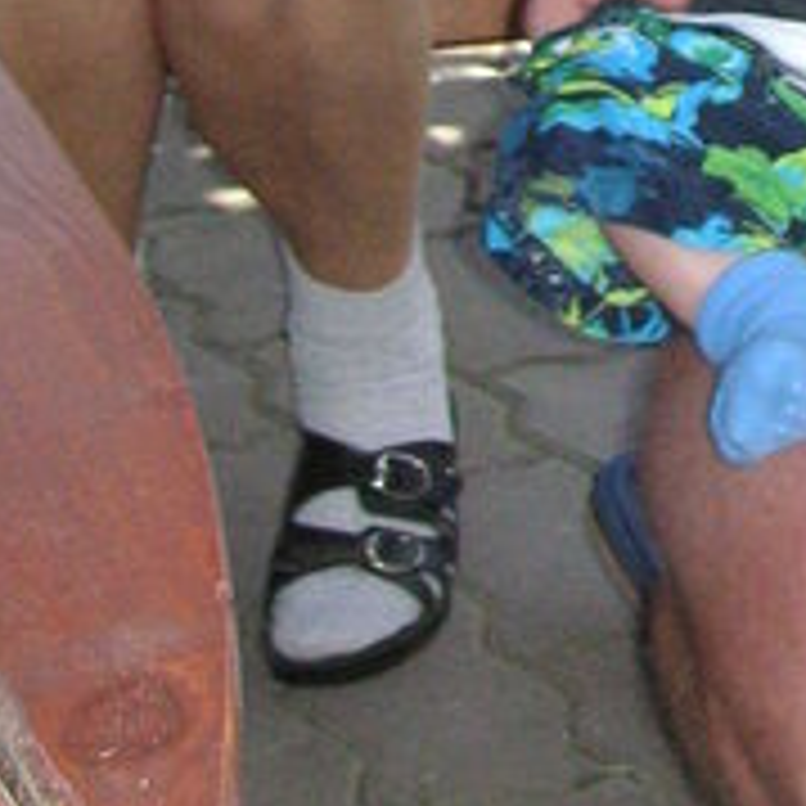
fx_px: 3846
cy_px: -554
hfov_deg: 11.5
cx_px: 1157
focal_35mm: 146
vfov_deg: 11.3
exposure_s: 1/750
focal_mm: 6.1
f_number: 2.8
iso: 160
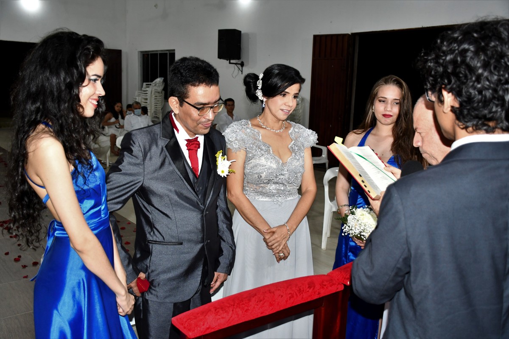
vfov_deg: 36.9
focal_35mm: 36
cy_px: 170
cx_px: 254
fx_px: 509
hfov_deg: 53.1
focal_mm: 24
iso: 1250
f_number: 3.8
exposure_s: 1/60
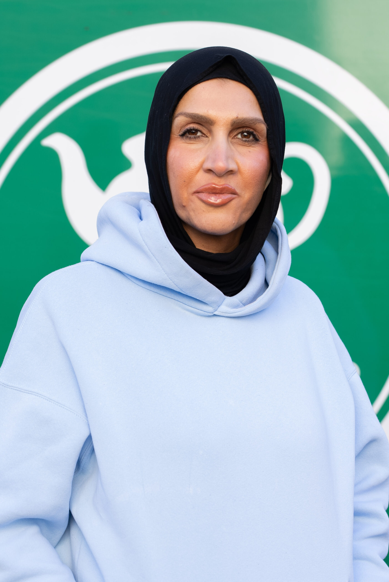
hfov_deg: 13.1
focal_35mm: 105
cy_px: 291
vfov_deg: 19.4
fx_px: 1699
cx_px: 194
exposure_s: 1/200
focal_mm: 105
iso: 250
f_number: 4.5
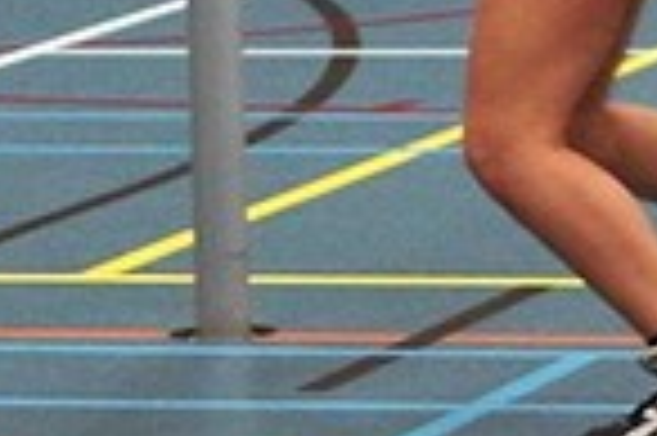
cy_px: -854
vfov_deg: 4.5
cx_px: 1742
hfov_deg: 6.5
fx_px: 5378
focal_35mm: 295
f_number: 2.8
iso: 640
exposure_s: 1/160
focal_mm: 28
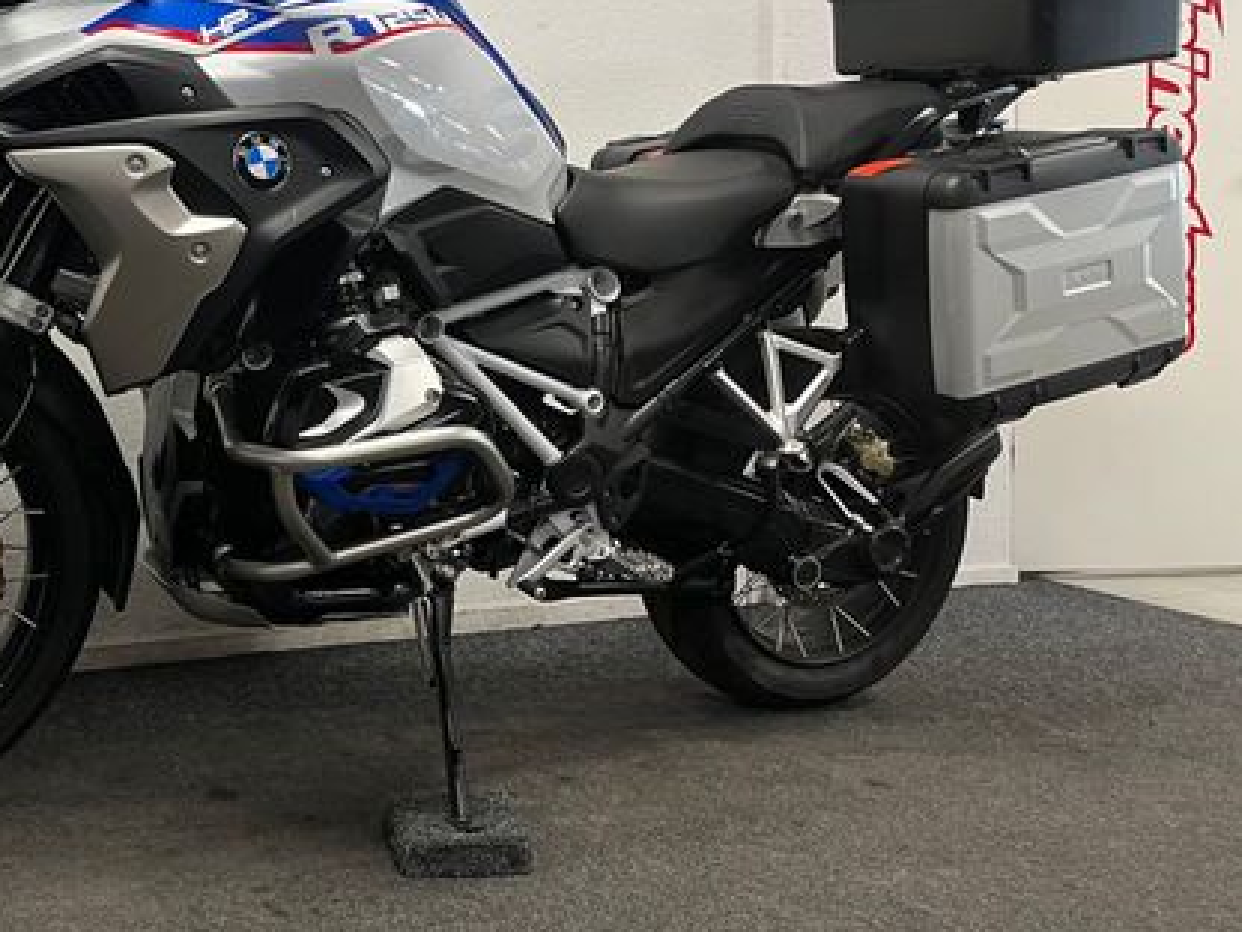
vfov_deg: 35.1
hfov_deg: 45.3
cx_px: 322
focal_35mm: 40
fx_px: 1435
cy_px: 227
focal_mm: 5.1
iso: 80
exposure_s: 1/50
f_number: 1.6
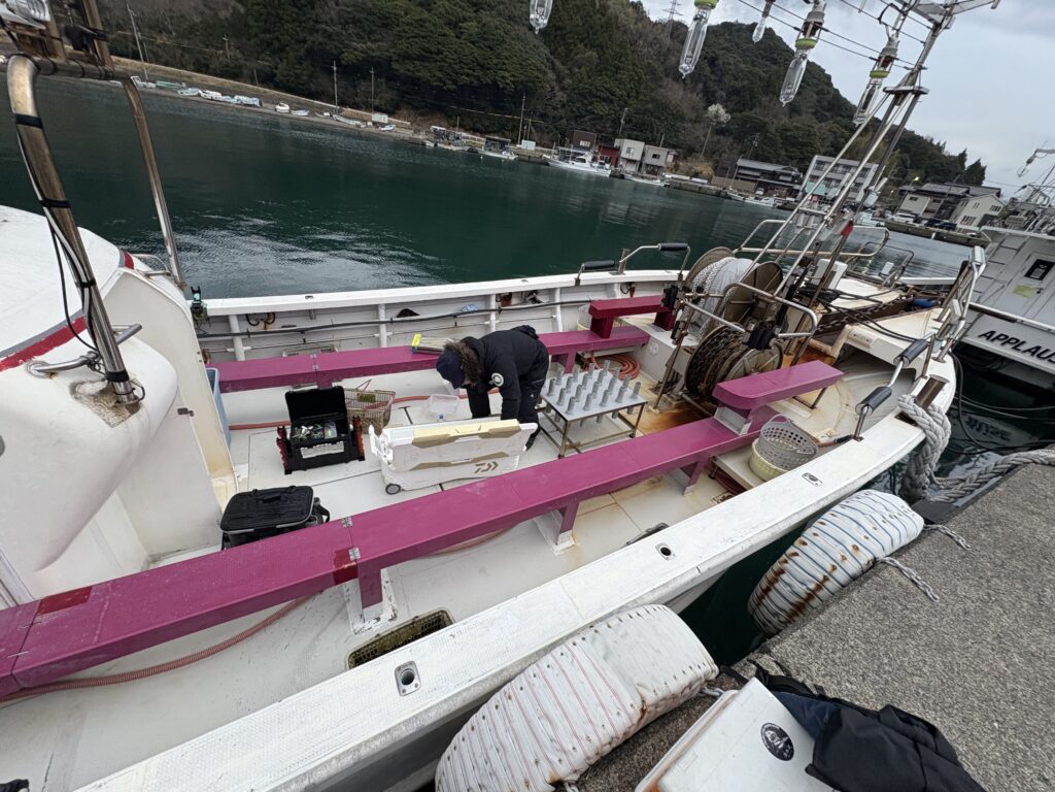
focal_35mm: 14
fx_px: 427
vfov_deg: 85.7
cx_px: 528
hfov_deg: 102.1
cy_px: 396
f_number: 2.2
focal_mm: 2.22
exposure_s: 1/87
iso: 250
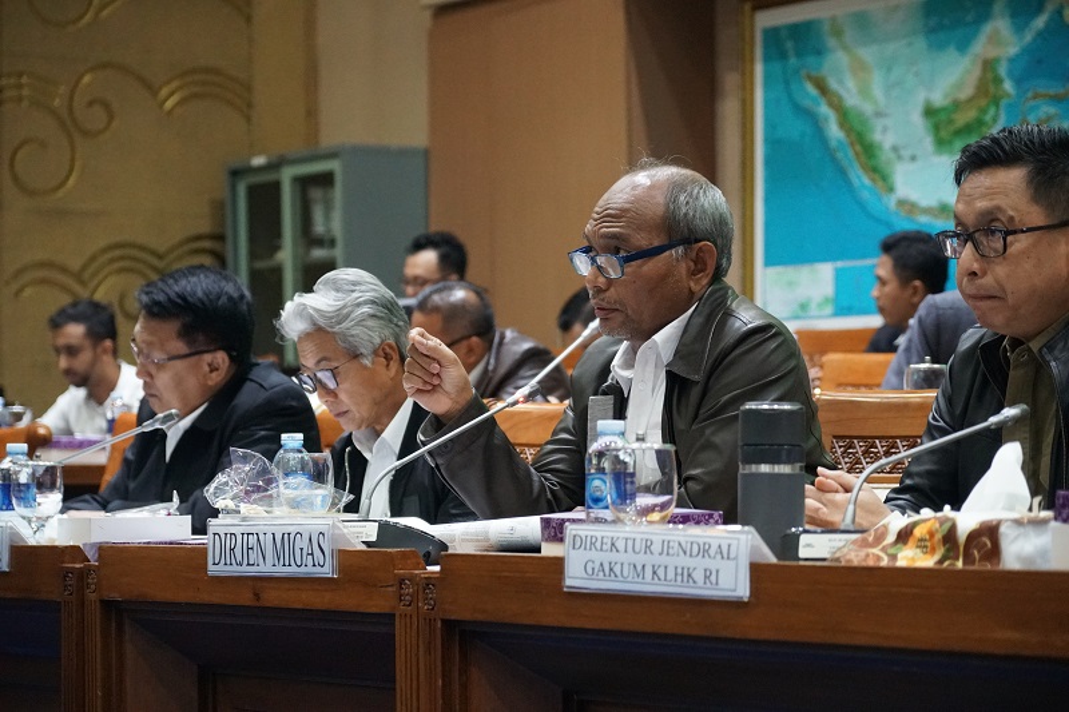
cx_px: 534
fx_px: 3117
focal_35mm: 105
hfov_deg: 19.5
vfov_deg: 13.0
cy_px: 356
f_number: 4
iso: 5000
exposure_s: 1/160
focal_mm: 70
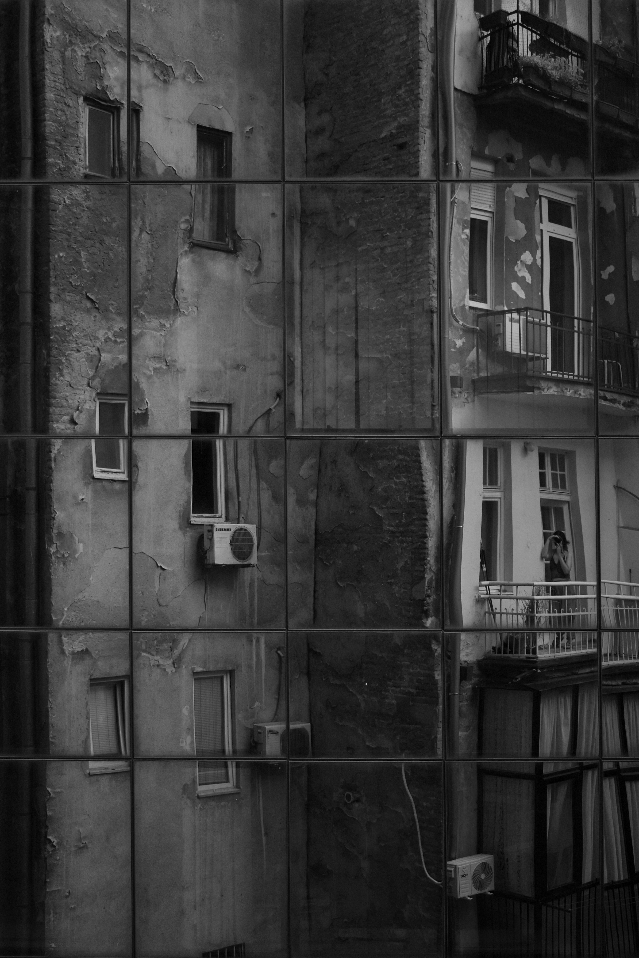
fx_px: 1358
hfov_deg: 26.5
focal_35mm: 51
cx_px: 320
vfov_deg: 38.9
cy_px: 479
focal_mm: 34
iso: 320
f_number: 4.5
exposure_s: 1/250
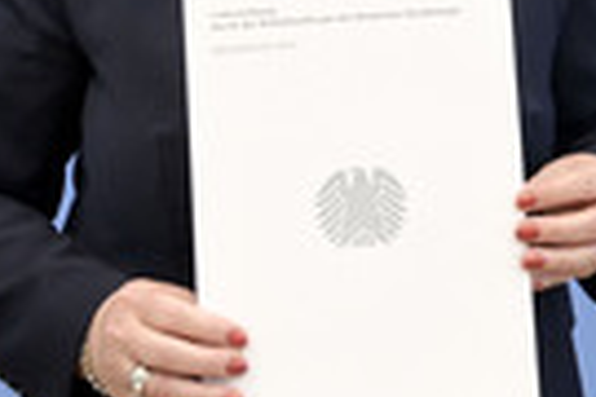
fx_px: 2649
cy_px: -115
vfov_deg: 8.5
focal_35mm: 160
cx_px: 620
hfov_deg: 12.7
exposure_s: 1/640
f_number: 5
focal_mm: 48
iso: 4000
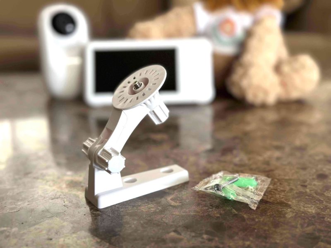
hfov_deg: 39.7
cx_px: 166
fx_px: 459
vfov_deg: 30.3
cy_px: 124
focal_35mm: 48
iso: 320
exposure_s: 1/60
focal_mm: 6.86
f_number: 1.78
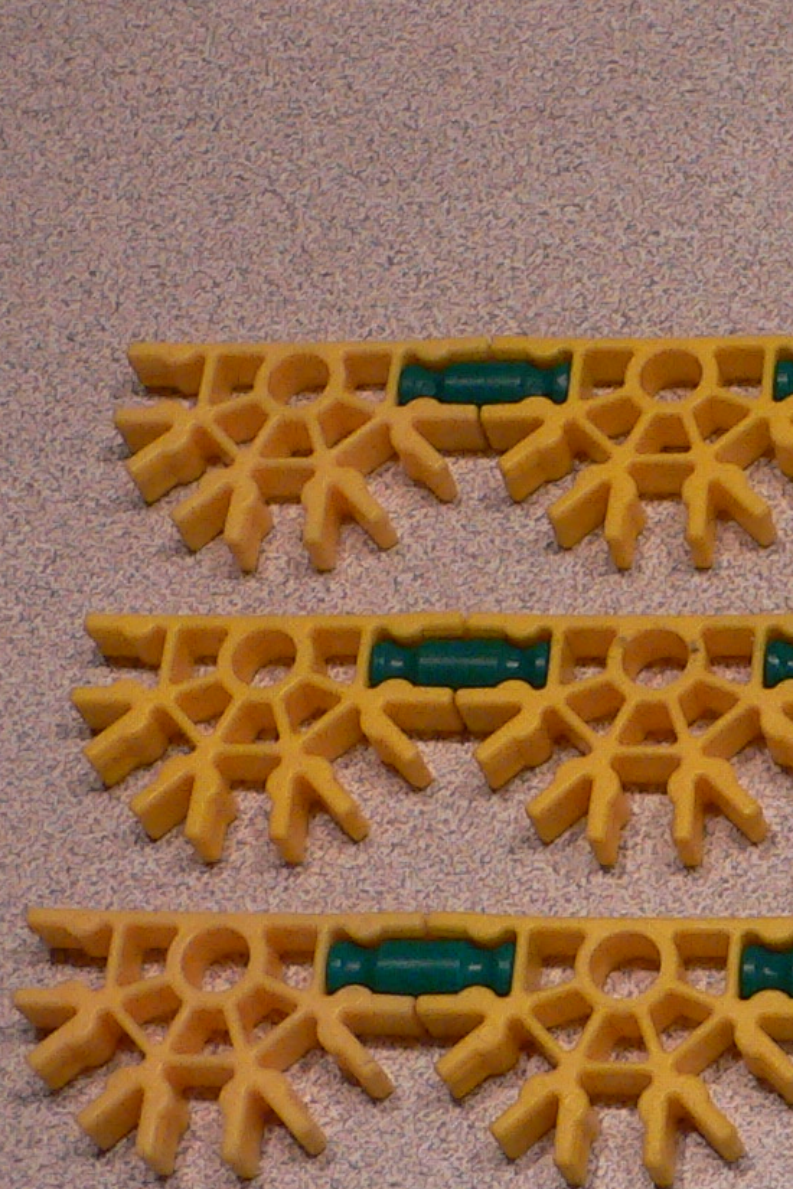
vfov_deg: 22.8
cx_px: 1226
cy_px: 709
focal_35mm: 89
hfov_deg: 14.3
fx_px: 2940
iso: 200
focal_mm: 4.6
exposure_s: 1/50
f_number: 2.8
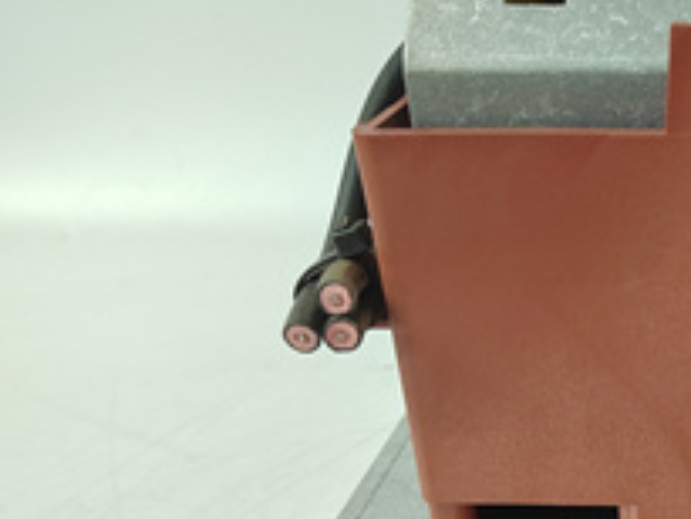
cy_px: 376
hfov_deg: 30.2
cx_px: 789
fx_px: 1119
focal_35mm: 56
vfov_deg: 25.9
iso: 1597
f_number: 1.9
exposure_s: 1/50
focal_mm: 5.52
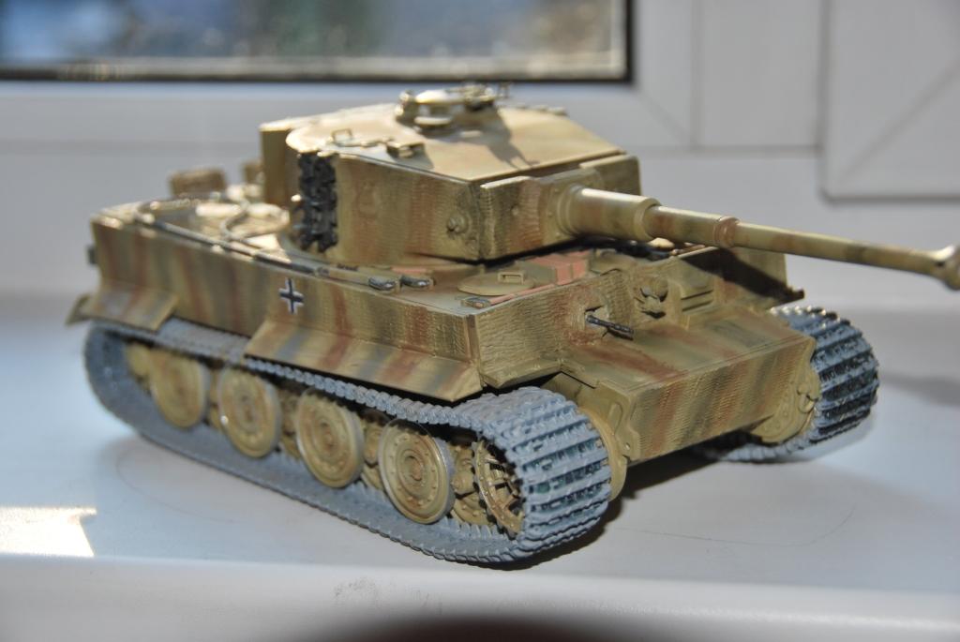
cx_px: 480
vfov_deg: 17.5
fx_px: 2082
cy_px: 321
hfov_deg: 26.0
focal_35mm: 78
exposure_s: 1/125
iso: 100
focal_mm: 52
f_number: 4.8
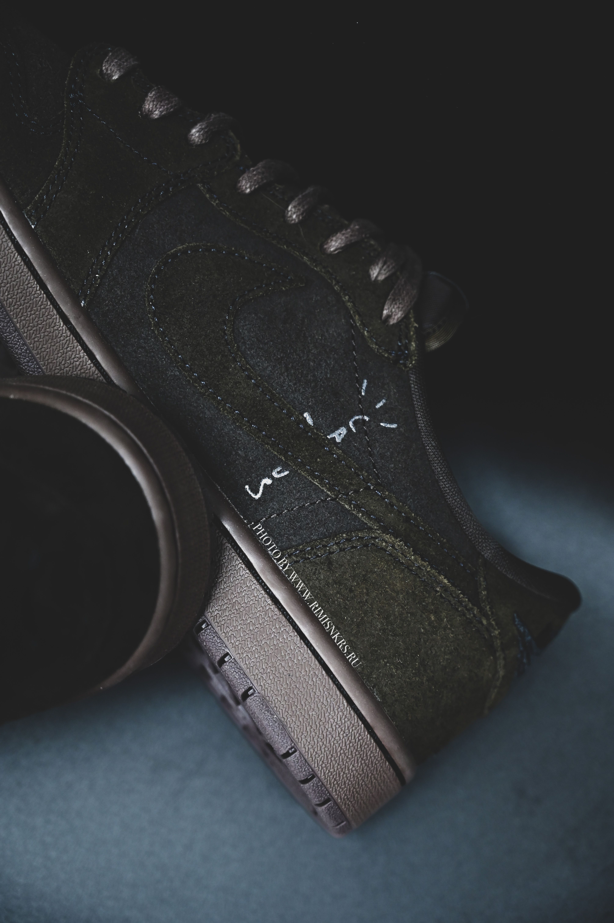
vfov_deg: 28.9
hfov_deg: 19.4
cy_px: 462
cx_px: 307
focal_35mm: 70
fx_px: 1793
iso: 1600
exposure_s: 1/125
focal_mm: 70
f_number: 4
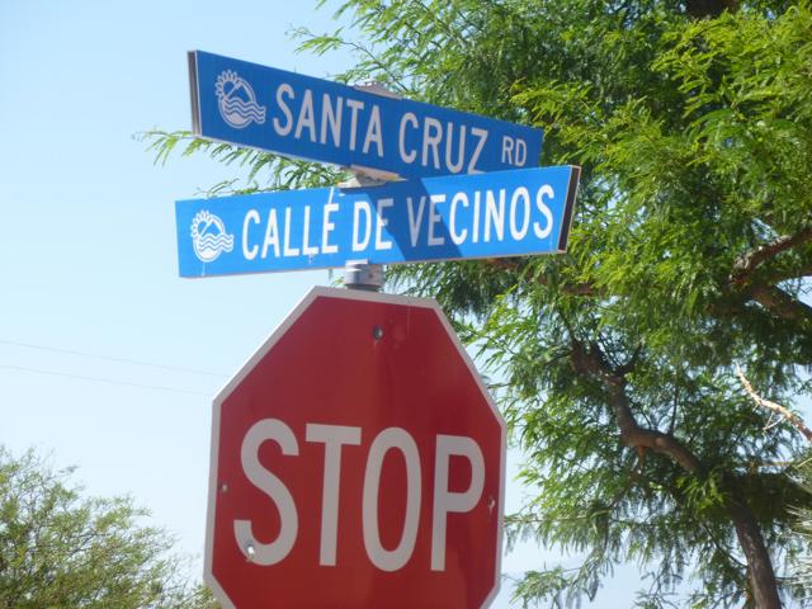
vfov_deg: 8.6
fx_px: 4035
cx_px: 406
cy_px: 304
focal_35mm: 172
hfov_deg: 11.5
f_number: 5.4
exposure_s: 1/200
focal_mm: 30.7
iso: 80
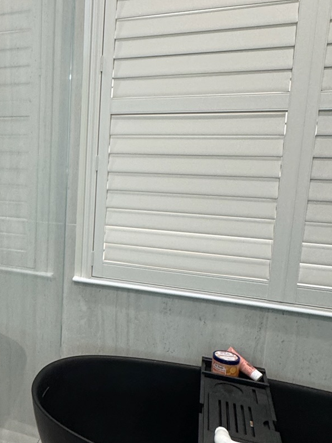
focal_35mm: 36
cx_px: -30
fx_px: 460
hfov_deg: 34.4
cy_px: 214
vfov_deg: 51.3
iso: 250
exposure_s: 1/120
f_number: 2.2
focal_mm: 2.22
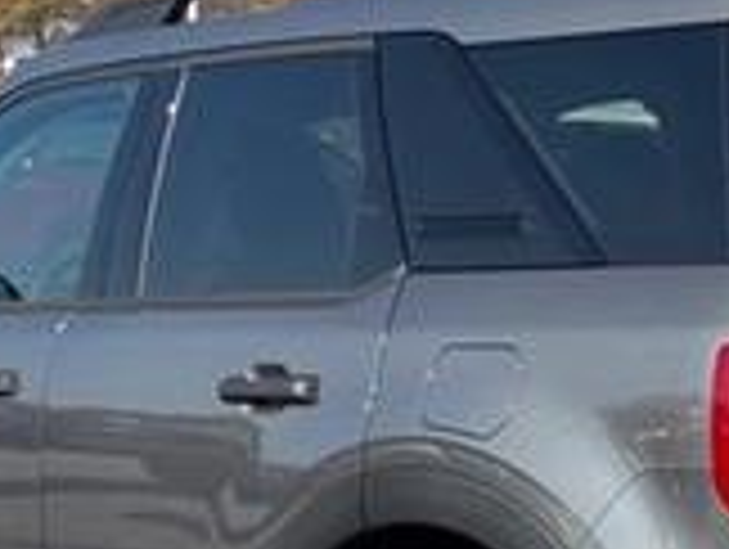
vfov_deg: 9.9
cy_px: 500
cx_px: 590
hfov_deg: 13.2
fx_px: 3143
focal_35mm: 149
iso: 64
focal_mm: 6.76
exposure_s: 1/2833
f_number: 1.78
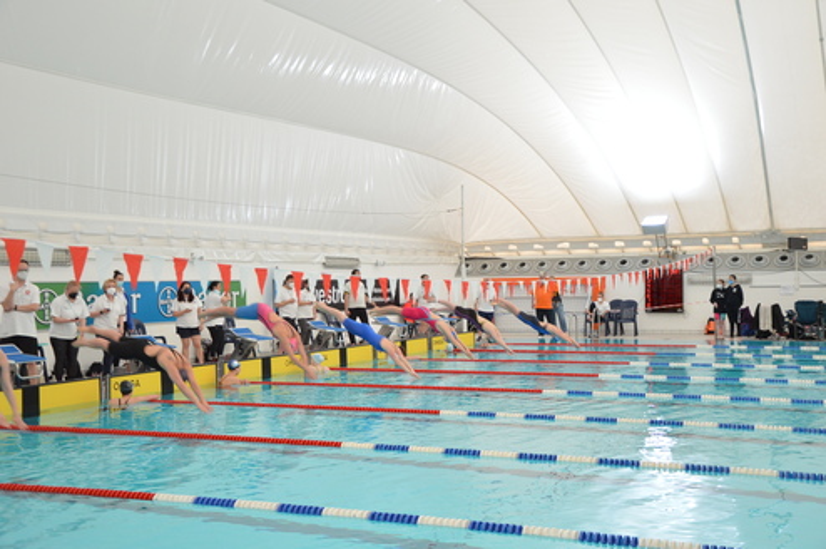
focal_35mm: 45
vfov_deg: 29.8
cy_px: 274
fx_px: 1031
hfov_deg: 43.7
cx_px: 413
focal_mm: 30
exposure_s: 1/100
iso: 400
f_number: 5
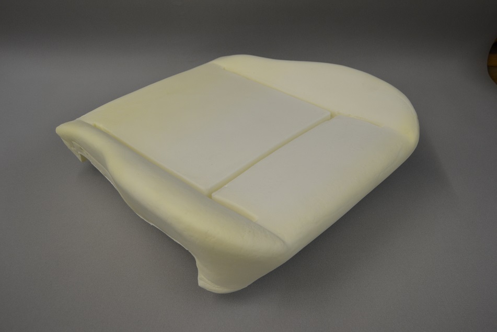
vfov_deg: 38.4
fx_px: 476
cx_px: 248
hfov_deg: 55.1
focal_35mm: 34
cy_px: 166
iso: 400
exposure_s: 1/80
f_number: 4.5
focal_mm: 23
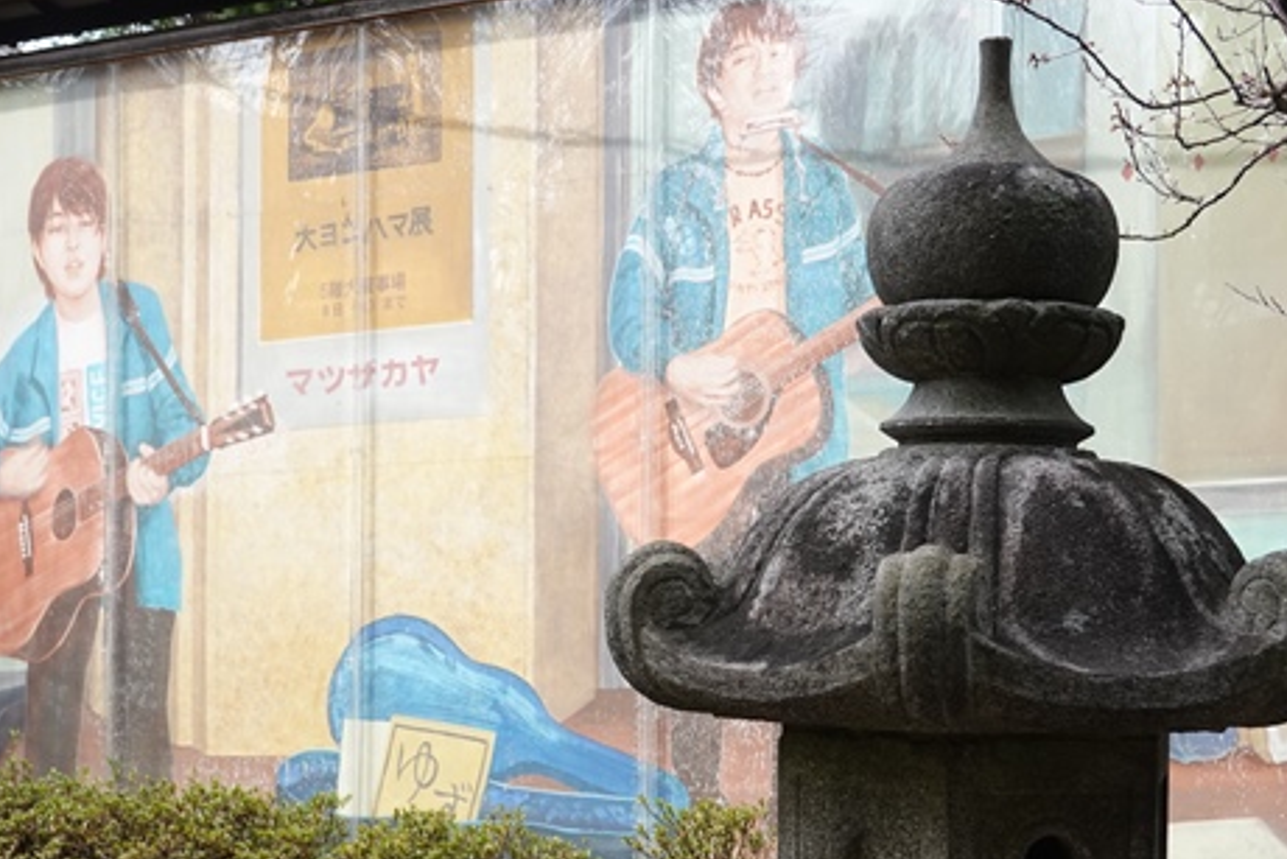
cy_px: 589
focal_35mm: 64
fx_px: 2289
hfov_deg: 31.4
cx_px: 554
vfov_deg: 21.2
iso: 400
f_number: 4.5
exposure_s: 1/200
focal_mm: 16.86
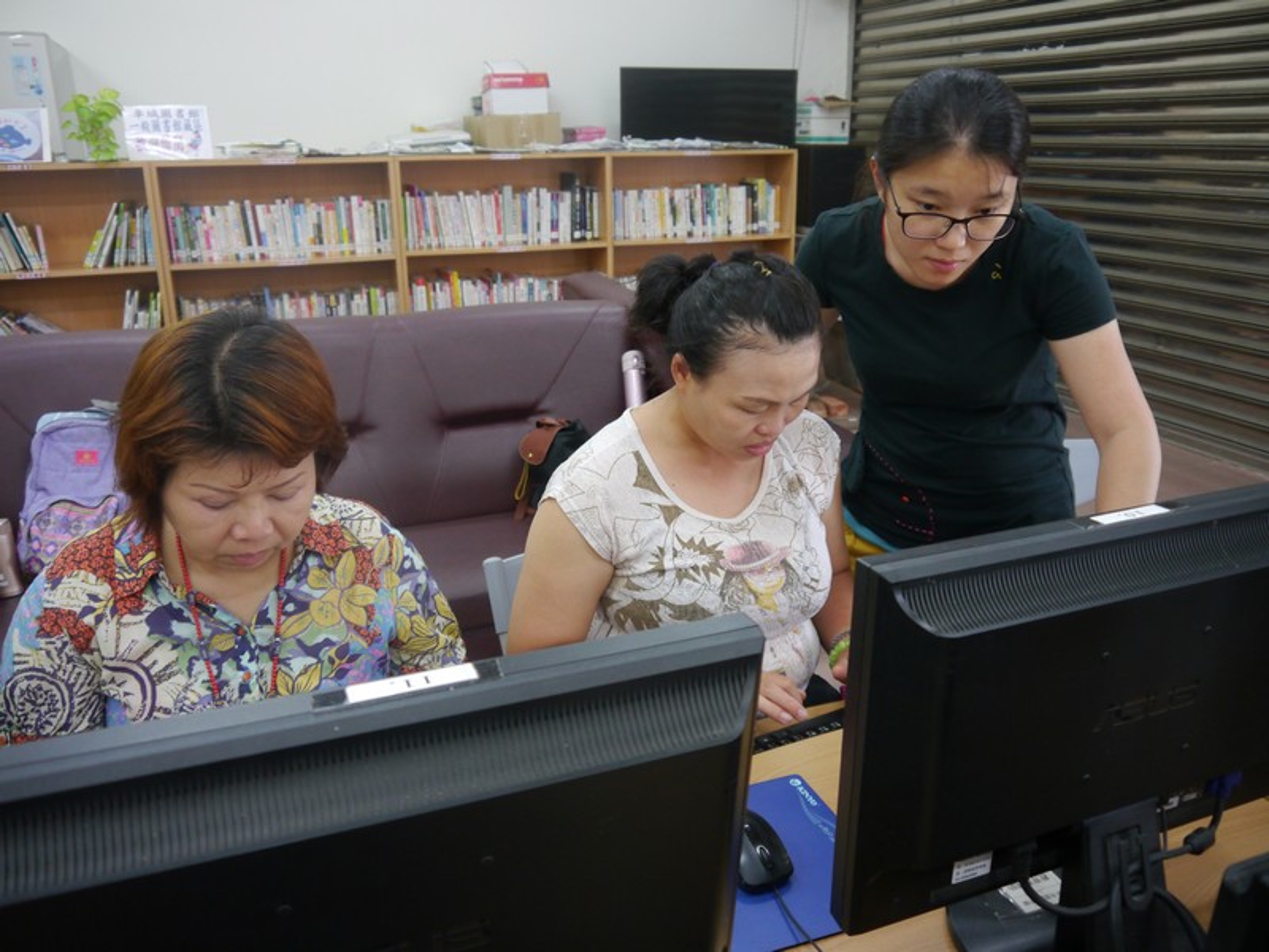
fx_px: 1026
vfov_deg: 49.7
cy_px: 476
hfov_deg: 63.4
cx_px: 634
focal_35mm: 28
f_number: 3.5
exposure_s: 1/60
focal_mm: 14
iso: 640
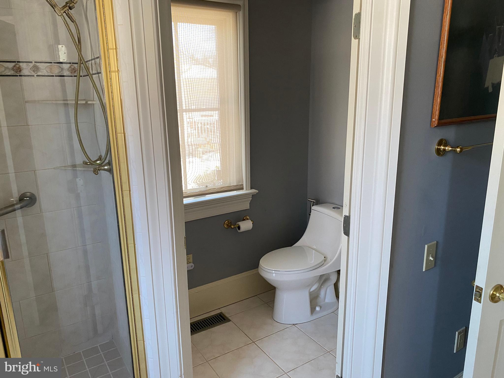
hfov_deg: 67.3
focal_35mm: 26
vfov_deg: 53.1
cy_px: 189
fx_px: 379
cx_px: 252
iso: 125
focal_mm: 4.25
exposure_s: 1/60
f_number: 1.8
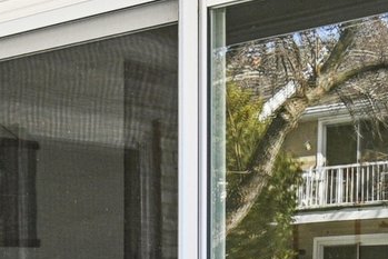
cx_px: -107
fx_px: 949
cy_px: 295
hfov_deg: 21.1
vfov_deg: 15.1
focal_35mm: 88
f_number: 8
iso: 100
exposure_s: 1/40
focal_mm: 10
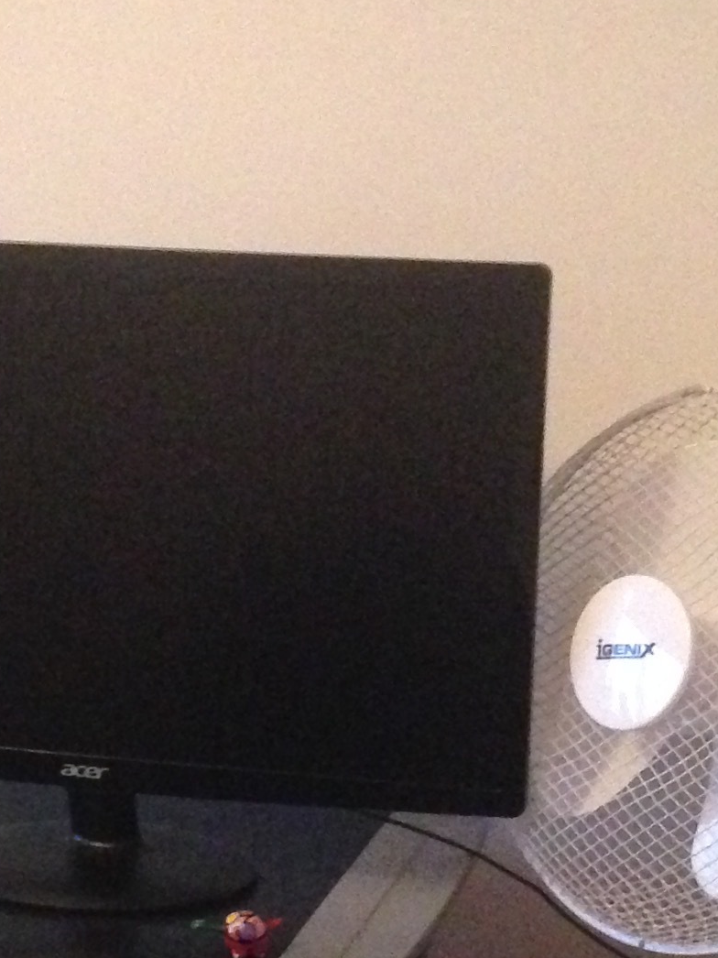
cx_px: 221
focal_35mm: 103
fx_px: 2850
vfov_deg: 18.8
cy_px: 812
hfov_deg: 14.3
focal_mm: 4.12
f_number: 2.4
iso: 800
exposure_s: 1/15
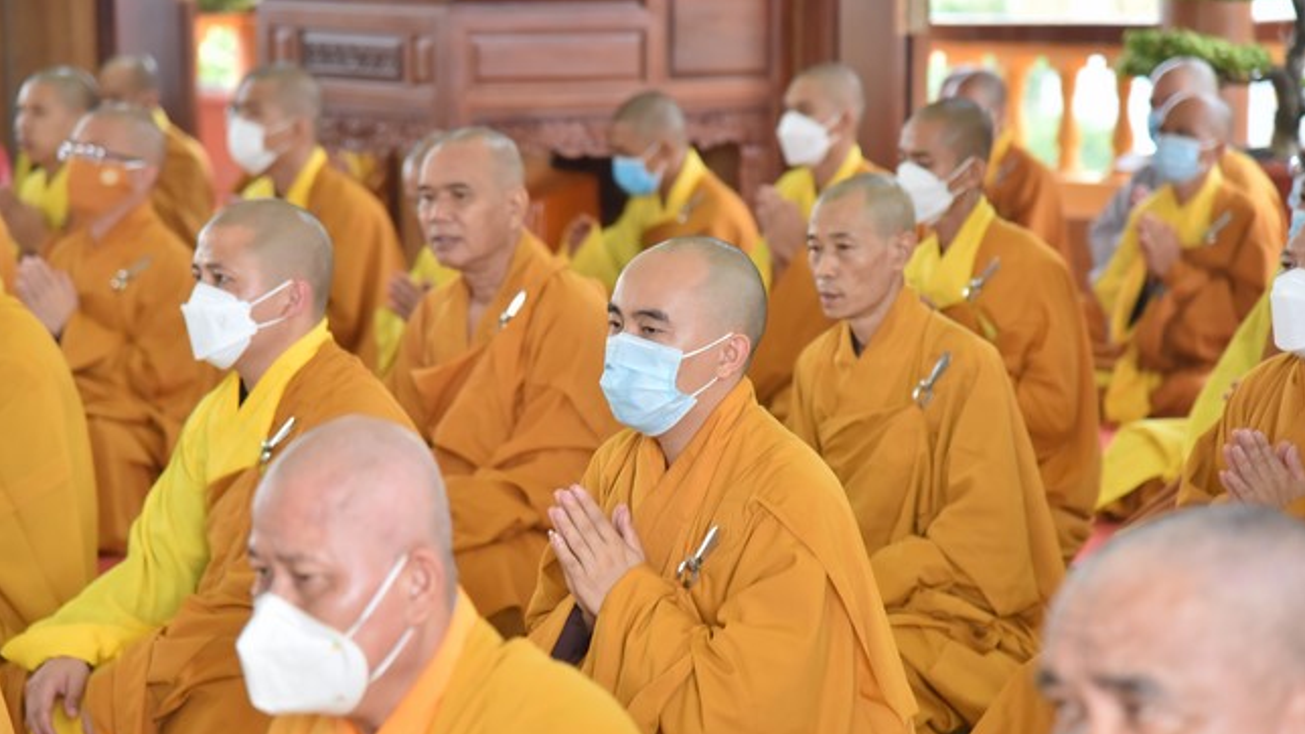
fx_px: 4394
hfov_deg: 16.9
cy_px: 385
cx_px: 655
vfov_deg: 9.5
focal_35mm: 127
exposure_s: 1/160
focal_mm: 120
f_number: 4.5
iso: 1600
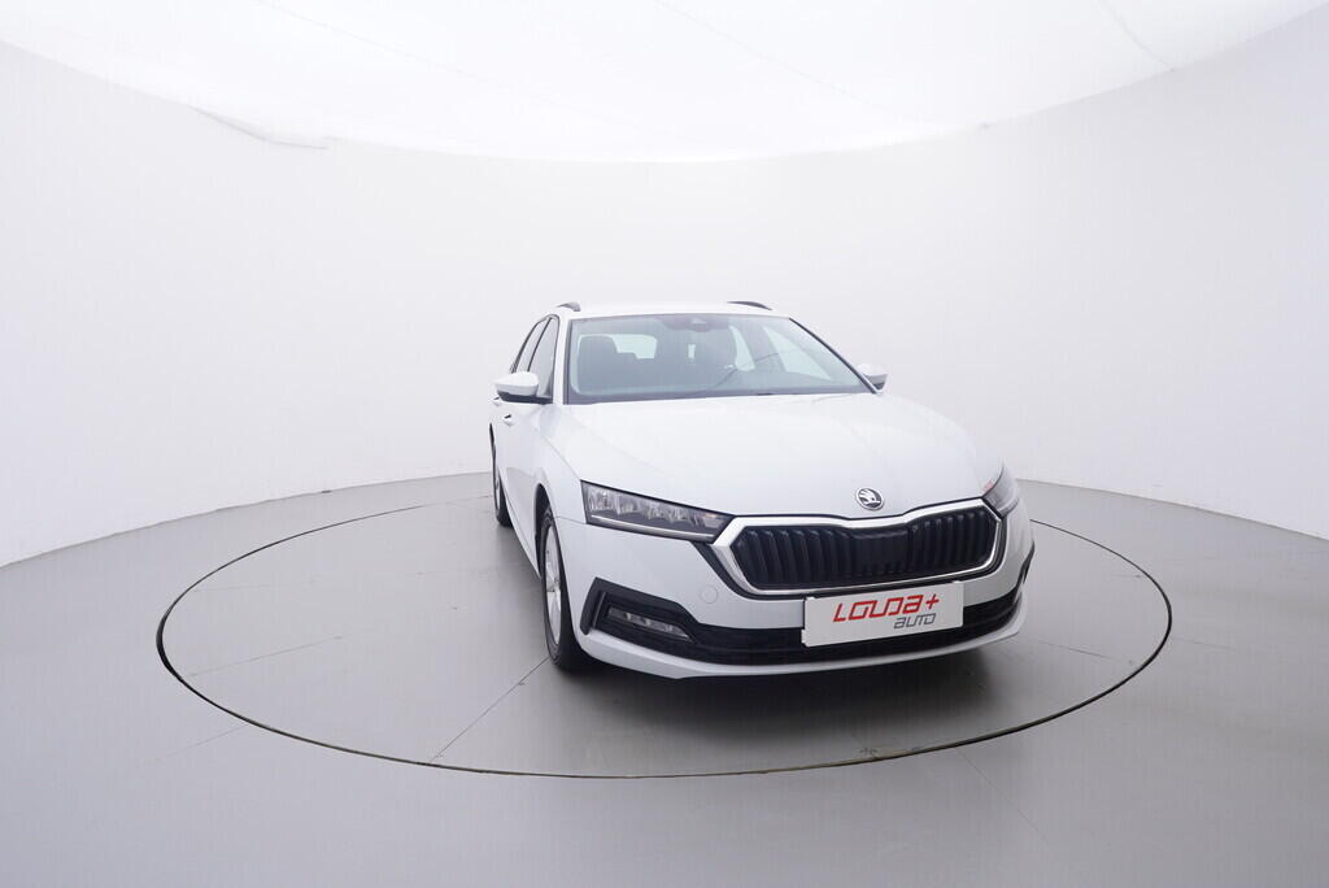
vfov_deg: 56.2
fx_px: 831
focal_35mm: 22
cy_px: 444
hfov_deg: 77.3
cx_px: 664
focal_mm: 15
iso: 200
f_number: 5
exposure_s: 1/80
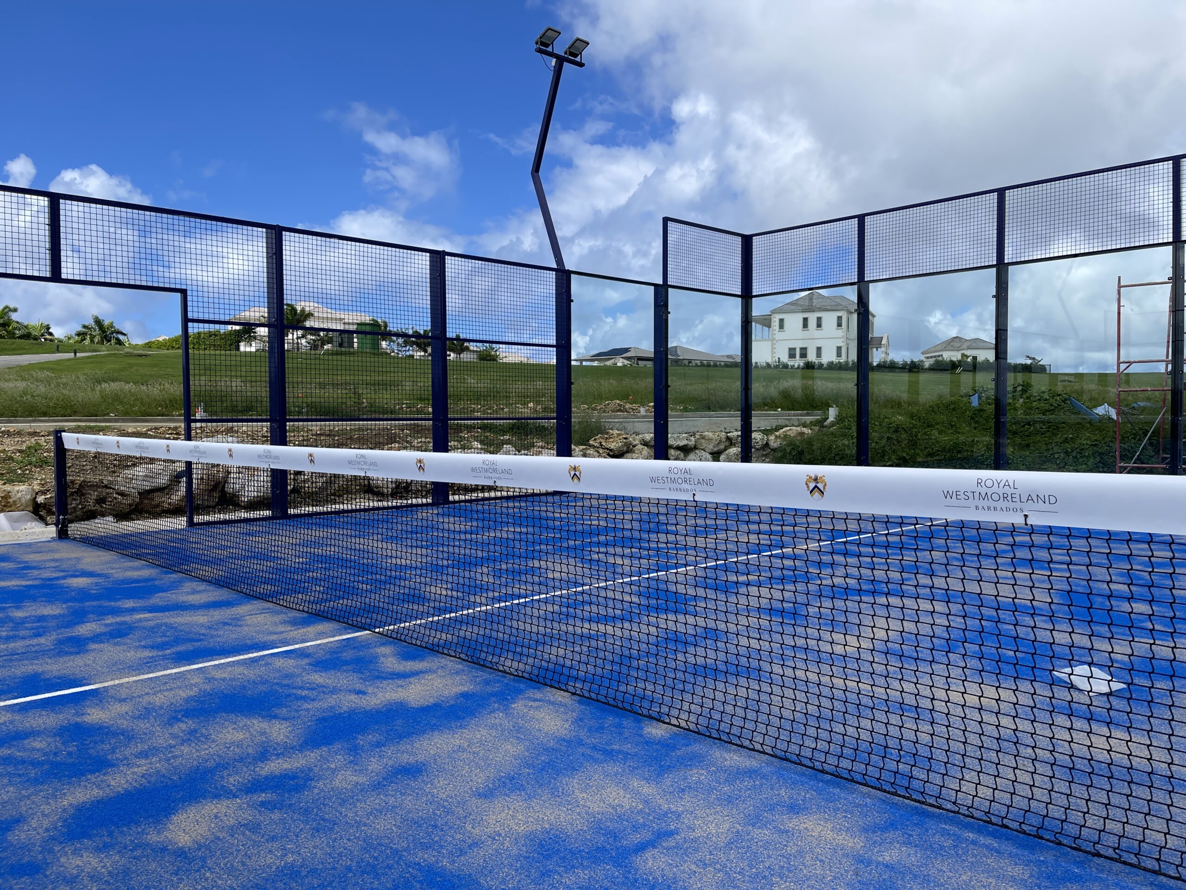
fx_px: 891
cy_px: 445
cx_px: 593
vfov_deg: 53.1
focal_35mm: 26
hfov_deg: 67.3
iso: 32
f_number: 1.6
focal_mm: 5.1
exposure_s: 1/4525
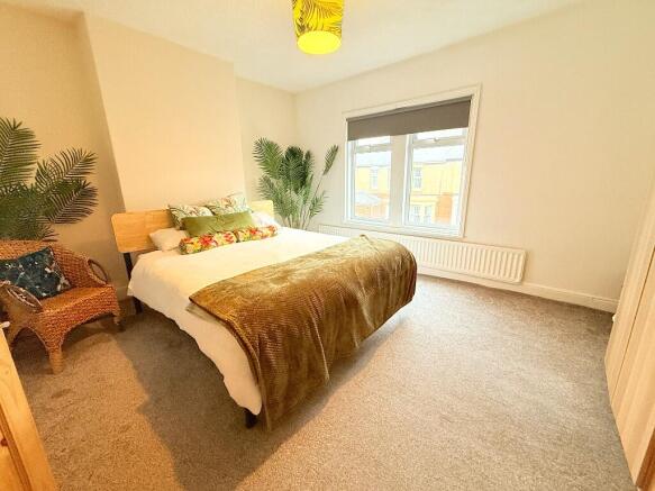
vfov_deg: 85.7
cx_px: 328
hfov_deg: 102.1
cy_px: 246
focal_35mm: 14
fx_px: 265
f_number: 2.2
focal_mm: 2.22
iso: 320
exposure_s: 1/50
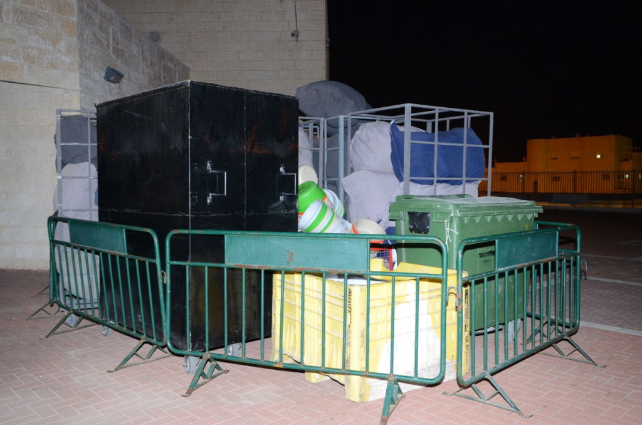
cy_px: 212
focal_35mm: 30
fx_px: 534
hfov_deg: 62.0
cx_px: 321
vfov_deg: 43.4
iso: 1600
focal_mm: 20
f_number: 3.5
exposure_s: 1/30
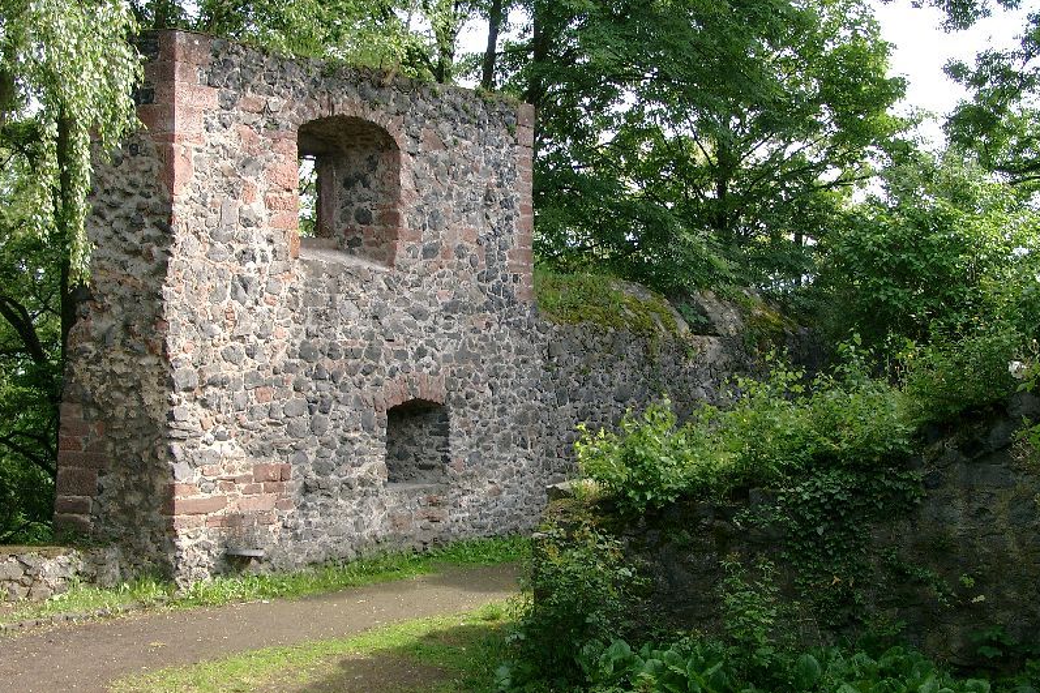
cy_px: 307
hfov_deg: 41.9
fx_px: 1357
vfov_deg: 28.6
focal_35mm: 47
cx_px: 521
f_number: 4
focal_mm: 9.29
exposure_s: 1/128
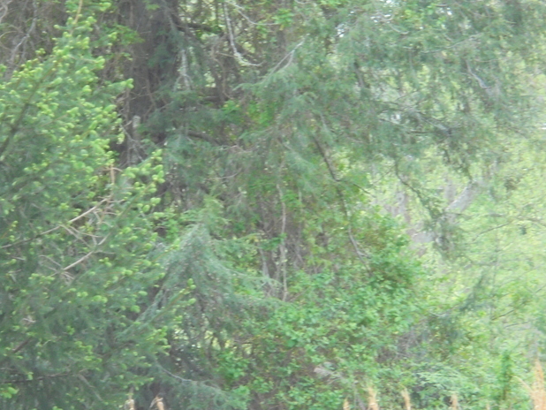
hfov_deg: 10.1
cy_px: 203
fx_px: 3077
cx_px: 334
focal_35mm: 195
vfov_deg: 7.6
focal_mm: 27.6
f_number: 6.5
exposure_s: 1/200
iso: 500
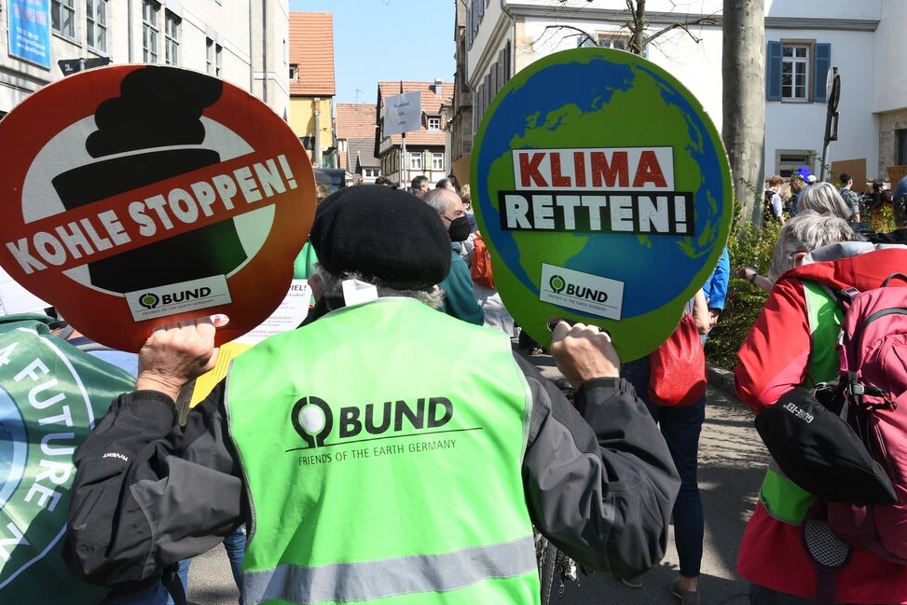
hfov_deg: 51.9
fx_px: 932
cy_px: 315
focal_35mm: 37
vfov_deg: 35.9
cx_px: 469
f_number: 8
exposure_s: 1/250
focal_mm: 20
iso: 200
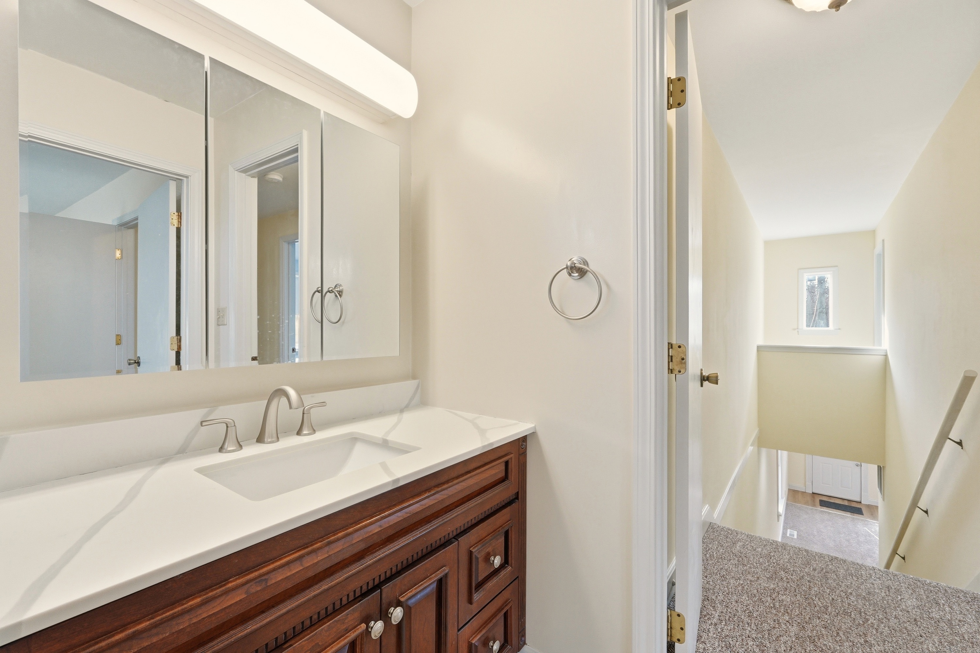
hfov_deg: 100.4
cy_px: 326
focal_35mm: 15
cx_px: 490
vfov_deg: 77.3
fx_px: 408
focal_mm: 10
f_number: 9
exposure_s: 1/250
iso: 400
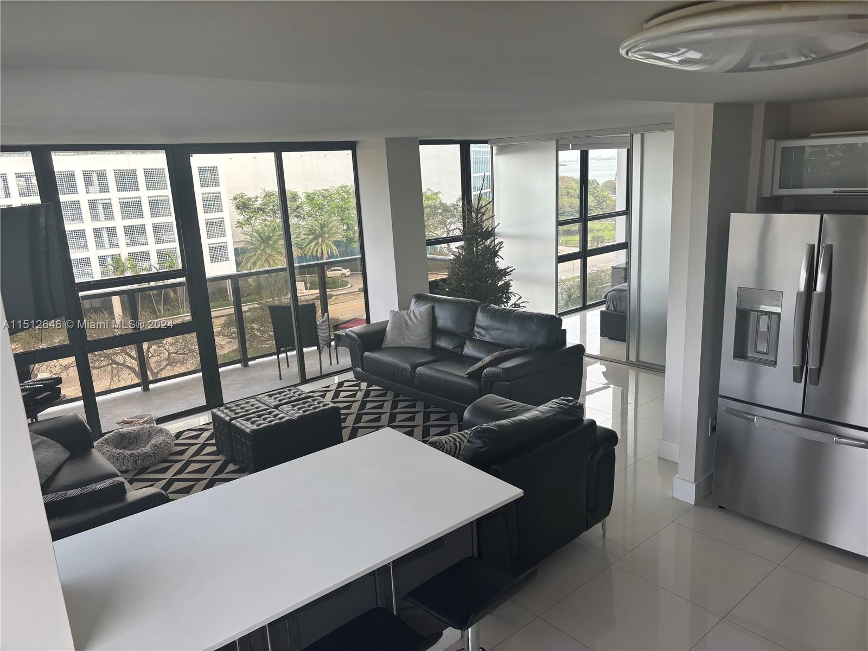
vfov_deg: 53.1
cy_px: 326
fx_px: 652
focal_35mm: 26
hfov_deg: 67.3
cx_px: 434
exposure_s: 1/317
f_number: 1.6
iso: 50
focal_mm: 5.96
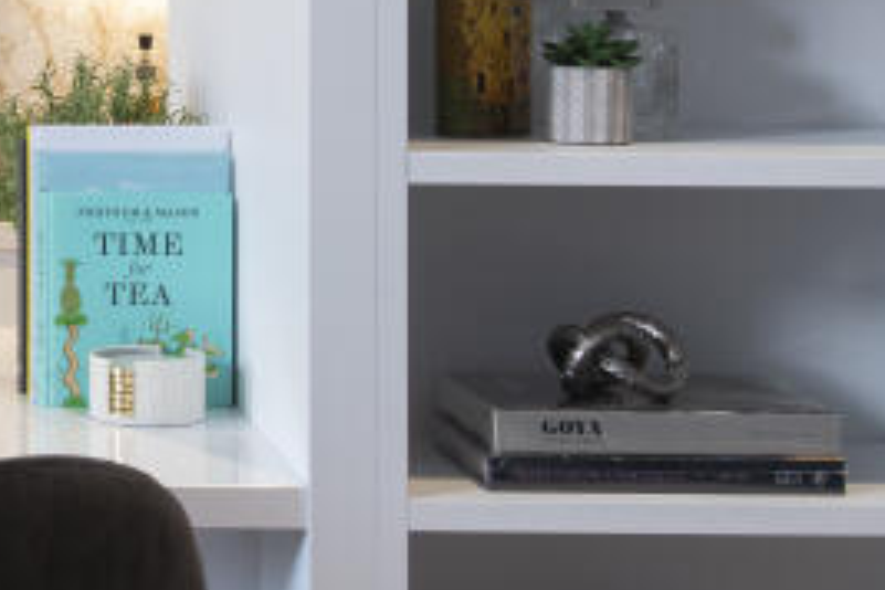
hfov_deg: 14.1
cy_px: -134
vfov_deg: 9.8
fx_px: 3392
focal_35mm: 138
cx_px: -345
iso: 250
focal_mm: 36
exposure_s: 1/2.5
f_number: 11
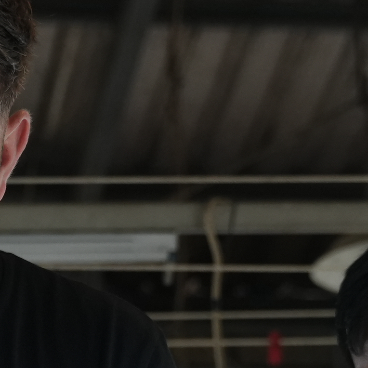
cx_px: -197
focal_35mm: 164
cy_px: 577
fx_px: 1968
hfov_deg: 10.3
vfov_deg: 10.3
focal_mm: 31.9
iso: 1250
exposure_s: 1/250
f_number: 2.8
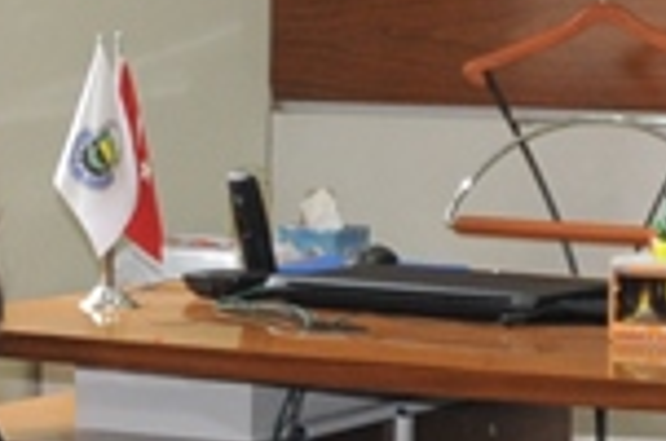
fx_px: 3766
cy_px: 88
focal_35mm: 204
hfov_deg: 10.1
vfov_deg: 6.7
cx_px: 146
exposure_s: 1/60
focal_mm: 20
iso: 640
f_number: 3.5
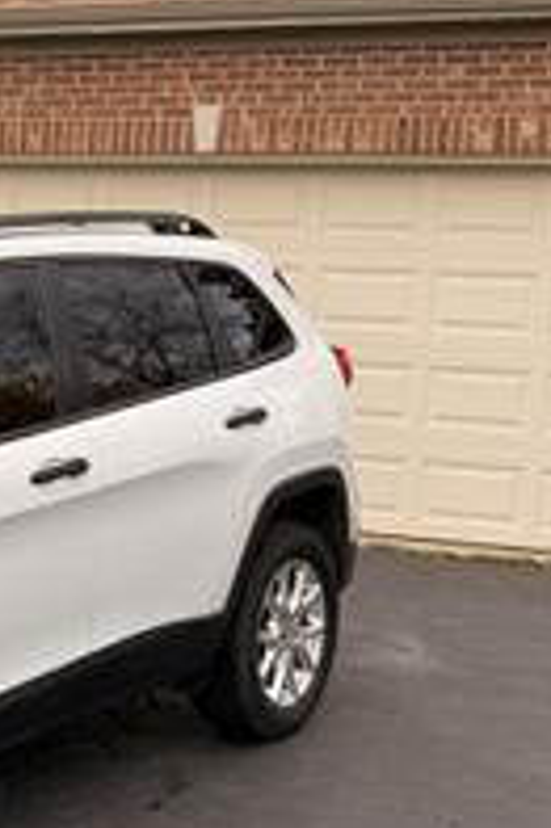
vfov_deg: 31.4
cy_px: 332
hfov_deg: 18.8
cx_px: -261
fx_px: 1472
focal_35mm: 64
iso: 80
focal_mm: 6.76
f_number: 1.78
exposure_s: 1/376
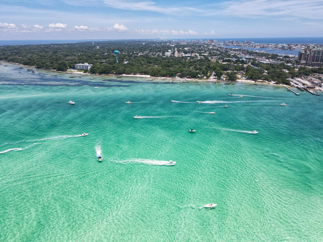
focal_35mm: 24
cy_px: 121
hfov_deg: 71.6
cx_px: 162
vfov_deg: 56.8
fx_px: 224
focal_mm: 4.5
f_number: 2.8
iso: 100
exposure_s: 1/725
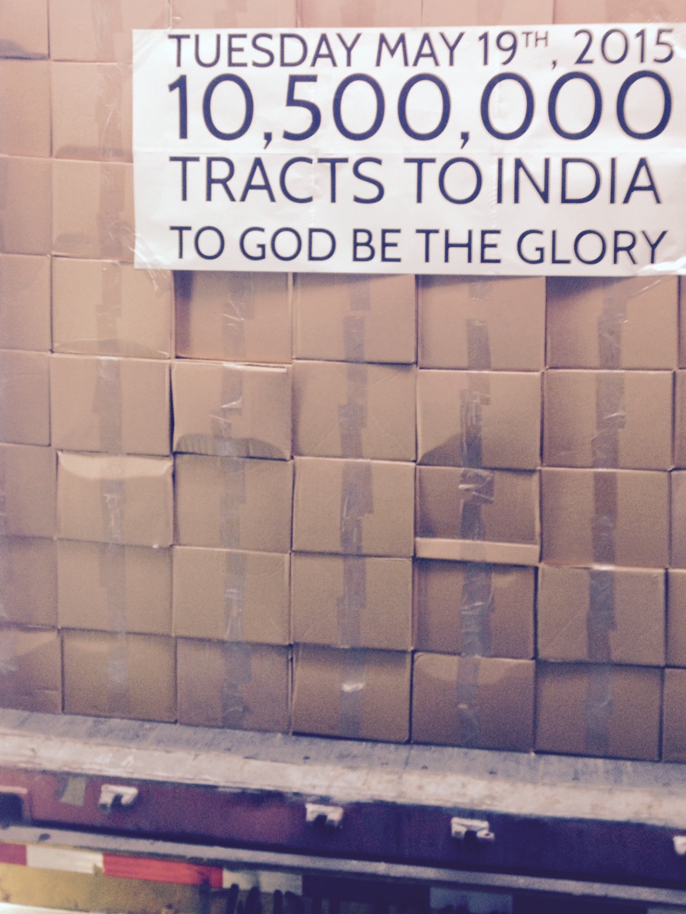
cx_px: 420
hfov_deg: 31.4
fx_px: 1215
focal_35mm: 46
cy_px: 331
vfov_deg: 40.9
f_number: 2.4
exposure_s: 1/20
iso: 50
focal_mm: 4.28
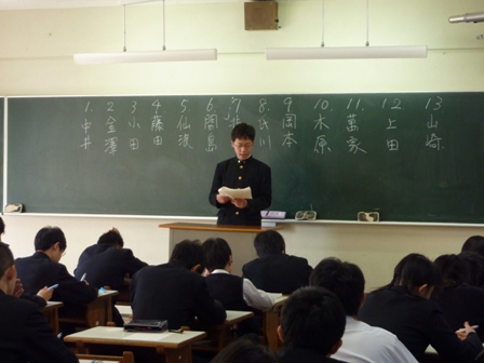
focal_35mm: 78
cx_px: 242
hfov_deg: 25.0
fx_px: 1091
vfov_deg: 18.9
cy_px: 182
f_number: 4.2
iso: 250
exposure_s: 1/40
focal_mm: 12.8
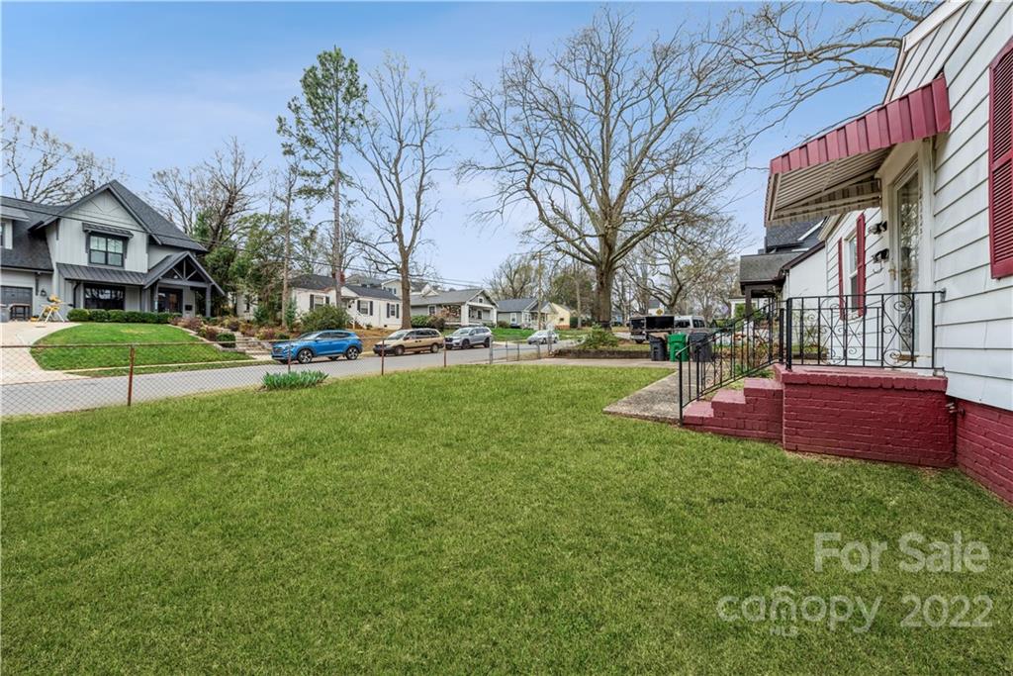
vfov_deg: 81.2
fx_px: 394
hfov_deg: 104.2
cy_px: 338
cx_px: 506
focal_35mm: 14
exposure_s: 1/160
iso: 200
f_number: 8
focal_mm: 14
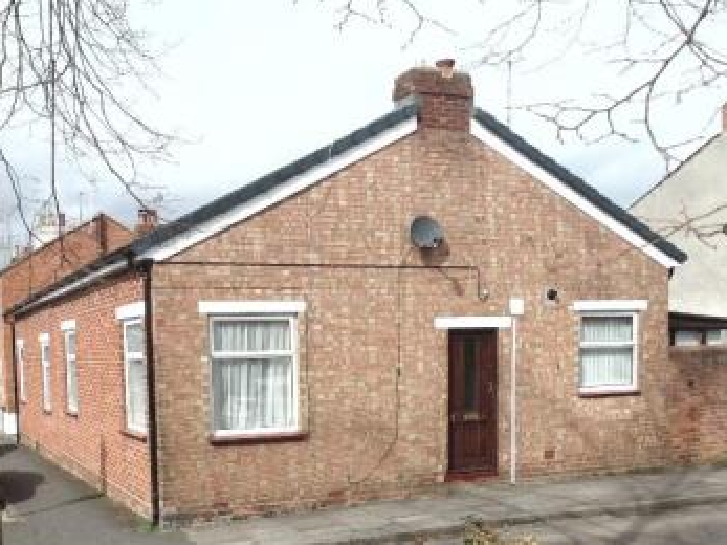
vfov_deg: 37.5
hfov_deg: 49.2
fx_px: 777
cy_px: 420
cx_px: 238
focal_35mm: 37
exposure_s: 1/100
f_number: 9.7
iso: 80
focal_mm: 4
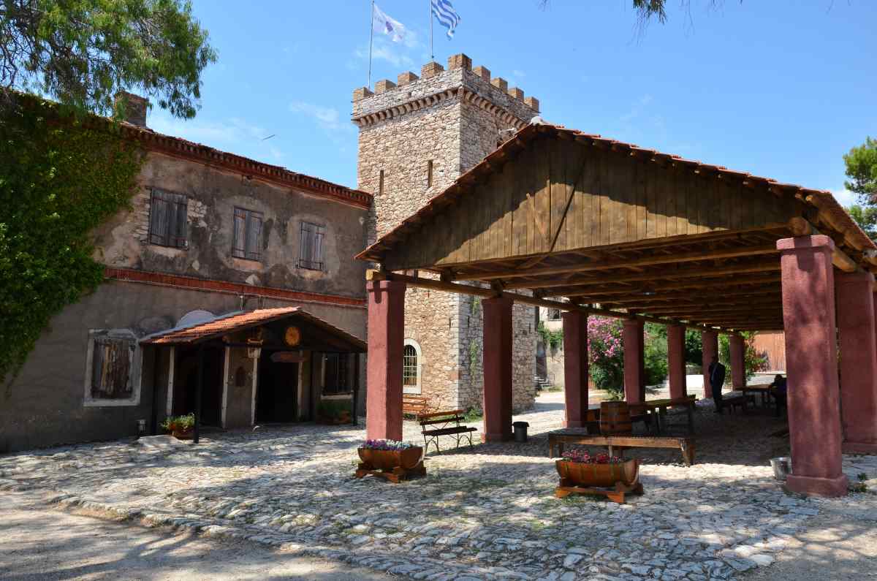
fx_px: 656
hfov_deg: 67.5
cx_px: 438
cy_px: 290
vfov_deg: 47.7
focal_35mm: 27
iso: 500
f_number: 11
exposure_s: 1/500
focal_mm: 18
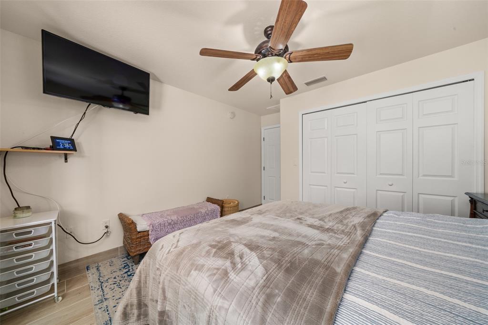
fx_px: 163
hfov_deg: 112.6
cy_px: 162
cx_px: 244
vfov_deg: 90.0
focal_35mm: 12
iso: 400
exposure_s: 1/4
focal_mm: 12
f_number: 11
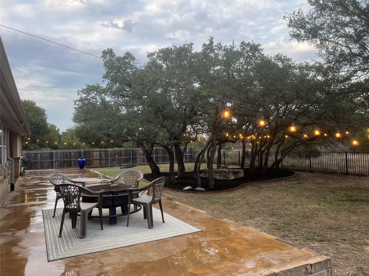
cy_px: 138
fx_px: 277
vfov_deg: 53.1
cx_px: 184
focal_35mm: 26
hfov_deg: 67.3
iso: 64
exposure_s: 1/120
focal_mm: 5.7
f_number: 1.5
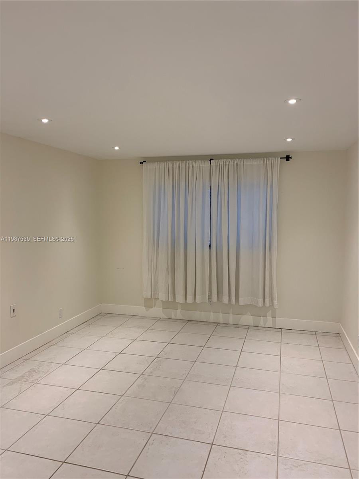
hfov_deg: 53.1
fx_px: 360
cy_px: 240
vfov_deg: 67.3
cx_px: 180
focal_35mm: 26
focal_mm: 4.25
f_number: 1.8
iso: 64
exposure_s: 1/60
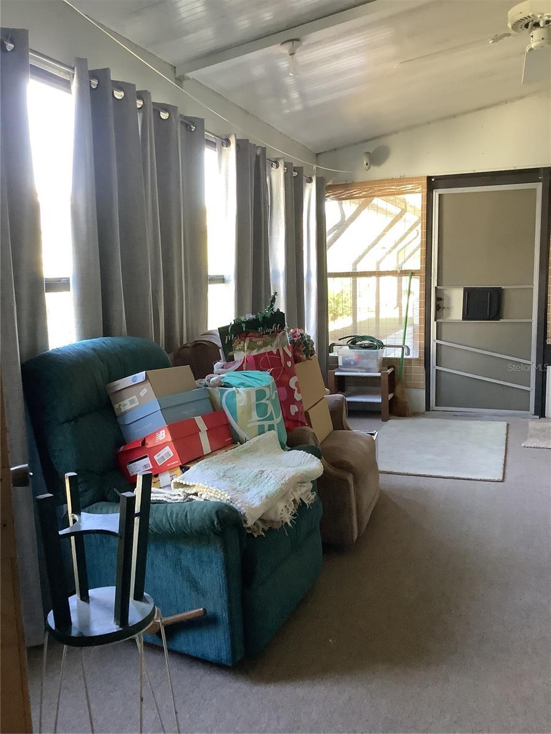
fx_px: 658
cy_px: 367
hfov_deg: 45.4
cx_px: 276
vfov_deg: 58.4
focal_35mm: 31
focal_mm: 3.3
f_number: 2.4
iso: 320
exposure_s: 1/60
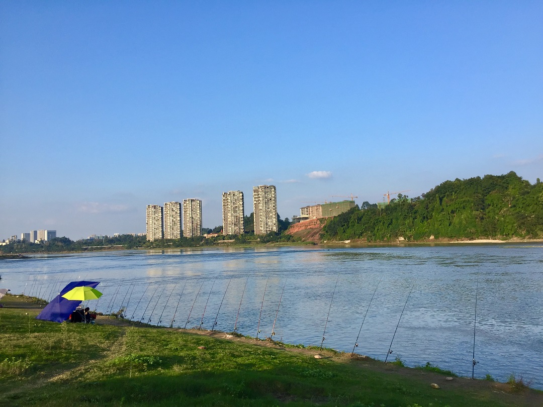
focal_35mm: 29
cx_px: 272
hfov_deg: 61.7
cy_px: 204
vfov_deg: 48.2
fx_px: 455
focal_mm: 4.15
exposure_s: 1/1236
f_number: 2.2
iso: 32
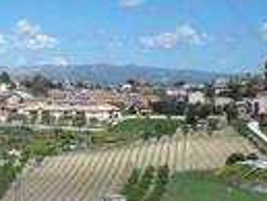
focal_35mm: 106
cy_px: 81
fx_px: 818
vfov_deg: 14.0
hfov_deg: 18.0
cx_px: -14
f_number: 4.5
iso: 80
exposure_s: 1/800
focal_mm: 6.3
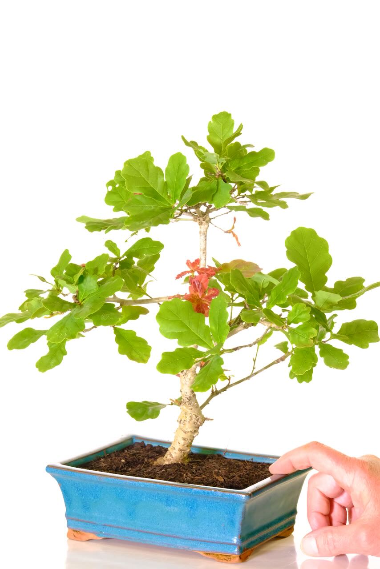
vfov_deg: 19.3
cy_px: 284
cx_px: 190
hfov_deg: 12.9
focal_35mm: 106
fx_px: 1677
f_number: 10
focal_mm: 70.5
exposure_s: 1/15
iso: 4000
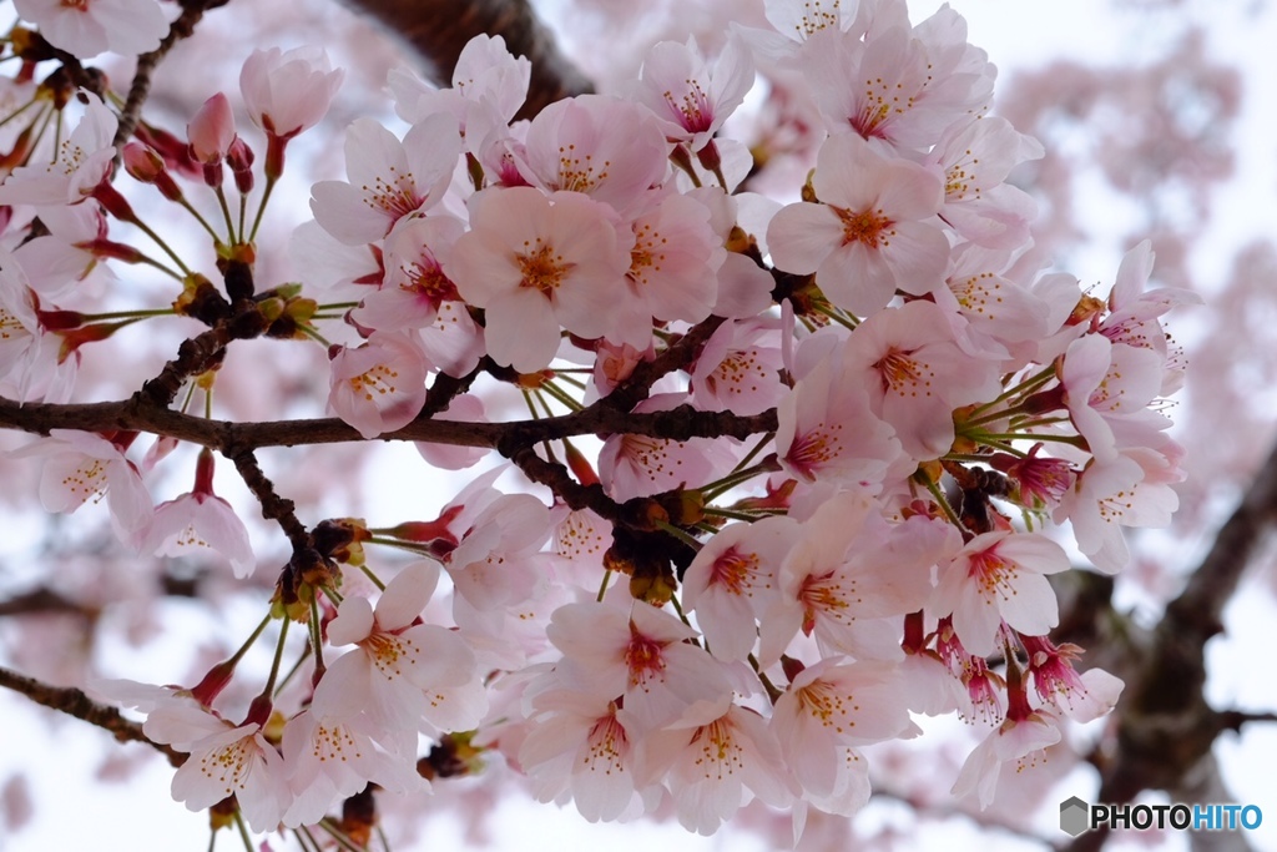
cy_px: 426
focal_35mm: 90
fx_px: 3193
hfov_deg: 22.6
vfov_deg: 15.2
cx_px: 638
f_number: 10
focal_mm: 60
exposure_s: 1/170
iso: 400
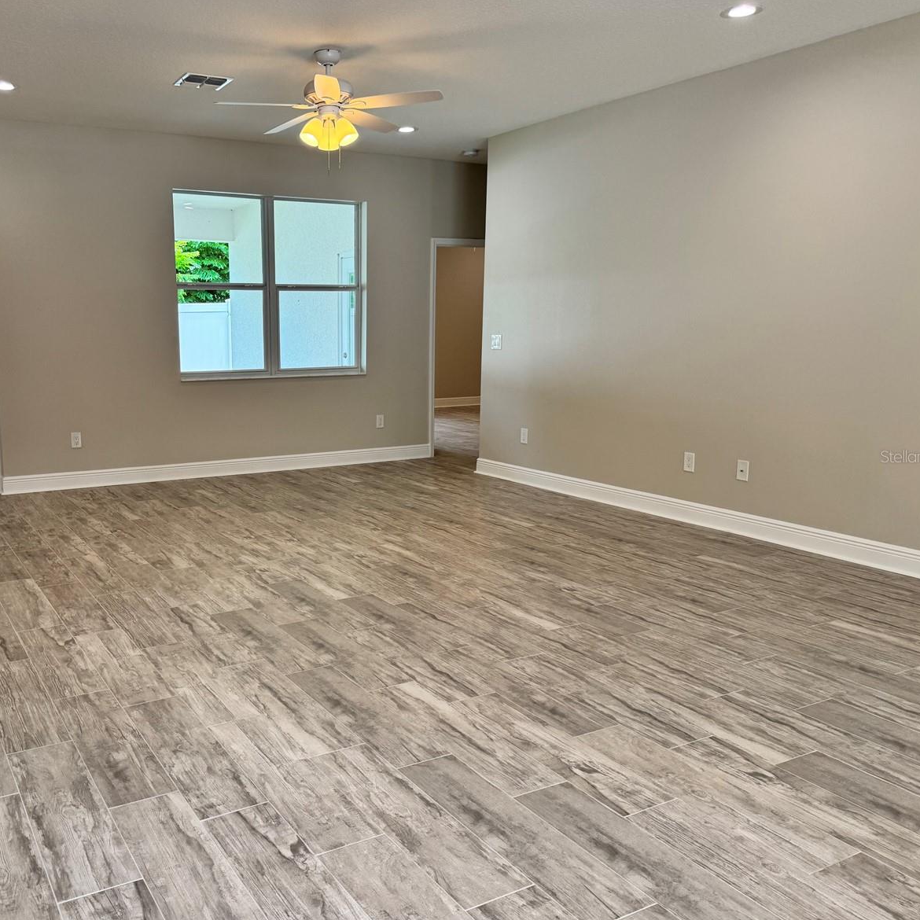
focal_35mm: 29
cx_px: 326
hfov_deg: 54.8
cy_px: 456
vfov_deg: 55.6
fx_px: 872
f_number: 1.78
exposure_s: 1/177
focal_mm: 6.76
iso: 80
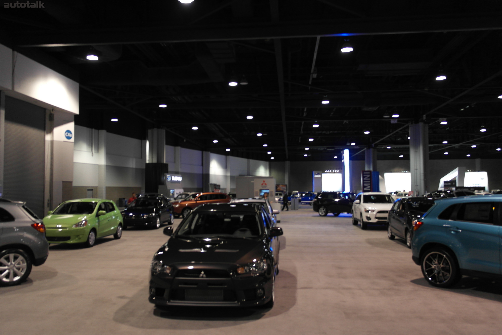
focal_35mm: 30
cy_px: 168
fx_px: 418
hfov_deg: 61.9
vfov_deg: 43.6
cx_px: 251
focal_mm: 20
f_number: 3.5
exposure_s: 1/40
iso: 400
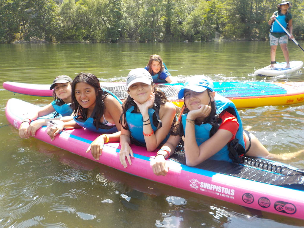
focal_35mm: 30
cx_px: 152
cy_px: 114
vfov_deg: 46.8
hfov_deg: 60.0
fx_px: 263
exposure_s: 1/250
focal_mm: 4.1
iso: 125
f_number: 3.3
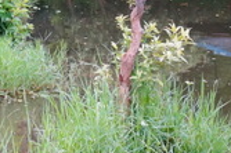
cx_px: -55
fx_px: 846
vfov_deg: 10.3
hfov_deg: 15.0
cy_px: 16
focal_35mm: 132
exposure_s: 1/160
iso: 2000
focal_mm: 23
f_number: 4.5
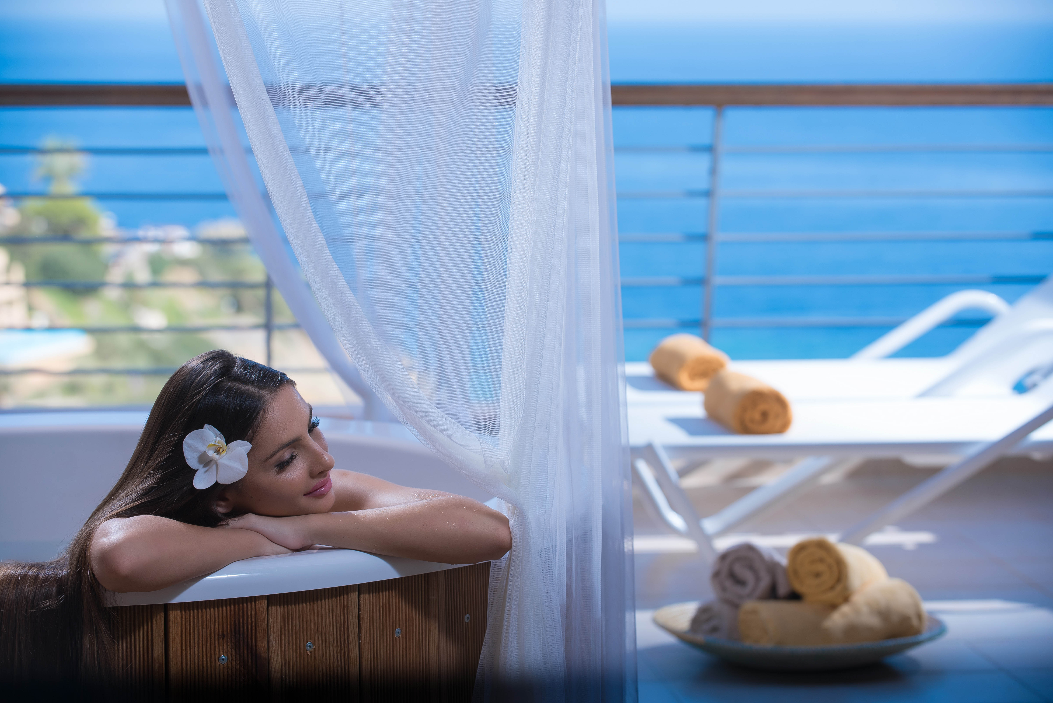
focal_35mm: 105
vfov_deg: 13.1
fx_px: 3072
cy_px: 352
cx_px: 526
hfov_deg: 19.4
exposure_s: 1/250
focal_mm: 105
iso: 100
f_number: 5.6
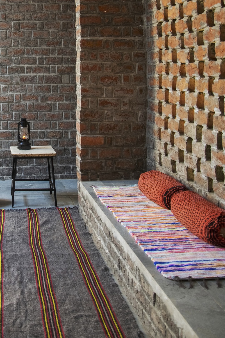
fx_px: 450
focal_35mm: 48
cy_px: 79
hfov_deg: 27.3
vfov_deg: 39.8
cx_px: 35
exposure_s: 1/640
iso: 250
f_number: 3.5
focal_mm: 24
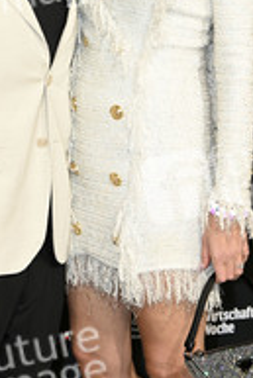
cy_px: 80
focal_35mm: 153
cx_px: 63
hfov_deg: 9.0
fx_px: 1610
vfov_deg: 13.4
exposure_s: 1/125
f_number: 6
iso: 1000
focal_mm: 74
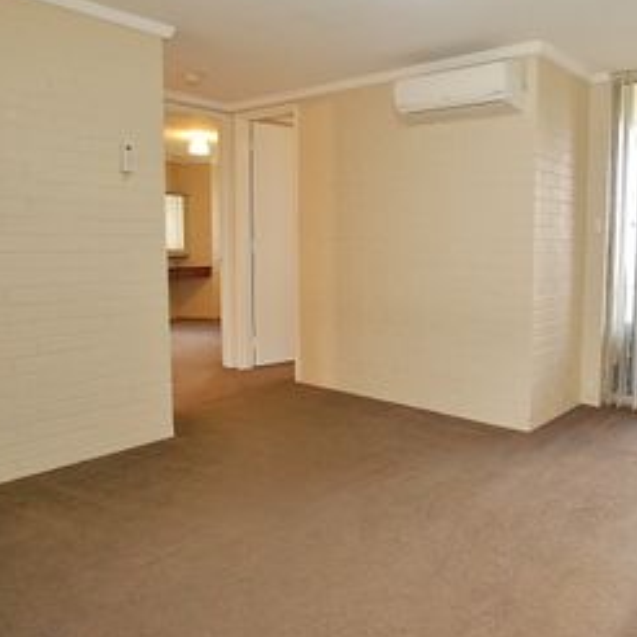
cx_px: 458
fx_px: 558
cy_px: 286
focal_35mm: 27
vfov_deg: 59.3
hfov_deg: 57.1
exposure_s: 1/60
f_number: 4.5
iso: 1600
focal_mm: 11
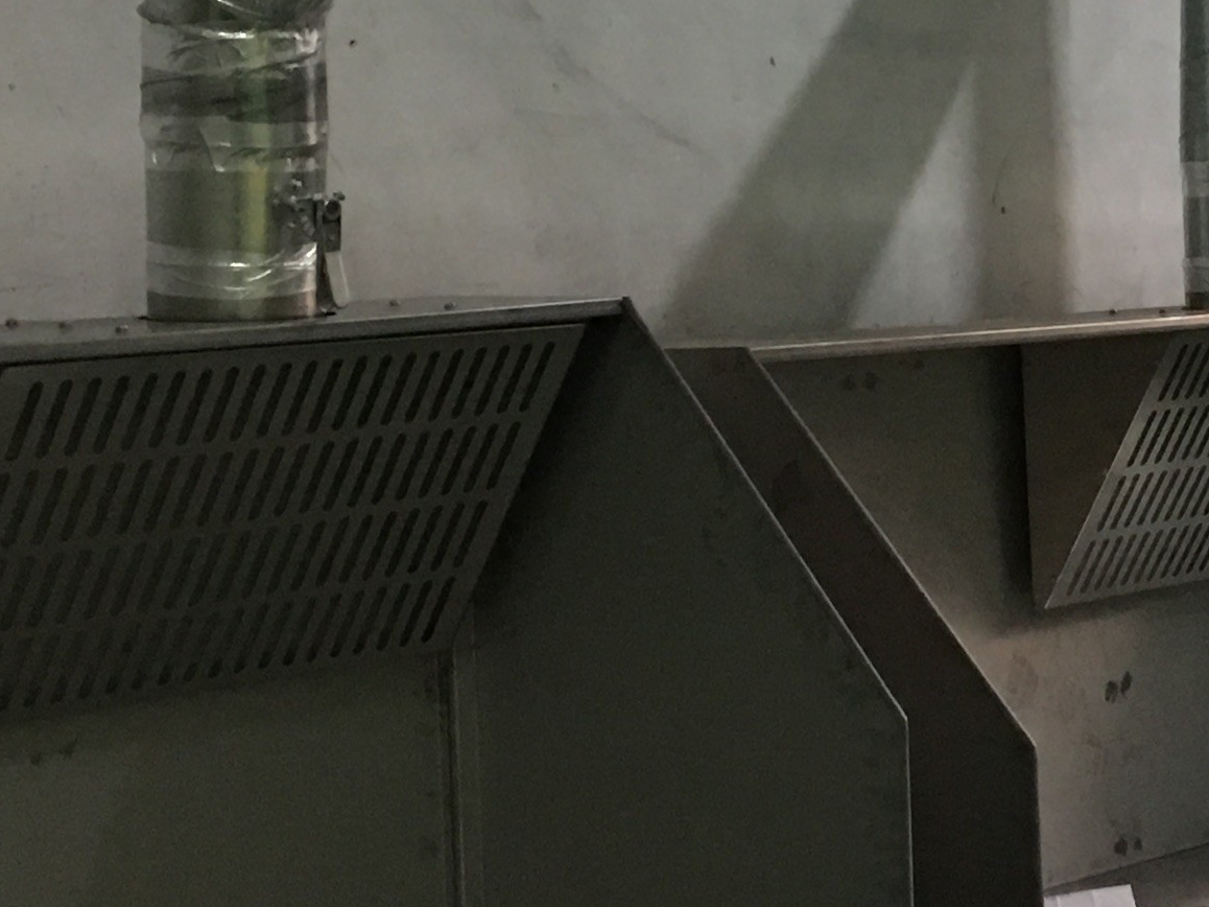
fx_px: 3527
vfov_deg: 14.6
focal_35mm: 101
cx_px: 1360
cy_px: 387
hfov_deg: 18.6
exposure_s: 1/8
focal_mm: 4.15
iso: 125
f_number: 2.2
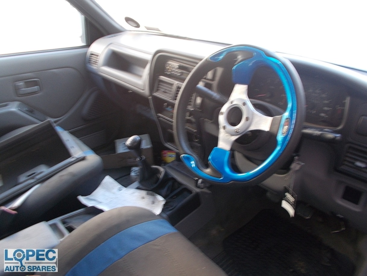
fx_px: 276
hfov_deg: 67.3
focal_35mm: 26
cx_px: 184
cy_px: 138
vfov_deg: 53.1
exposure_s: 1/25
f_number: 3.2
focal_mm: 4.6
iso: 160
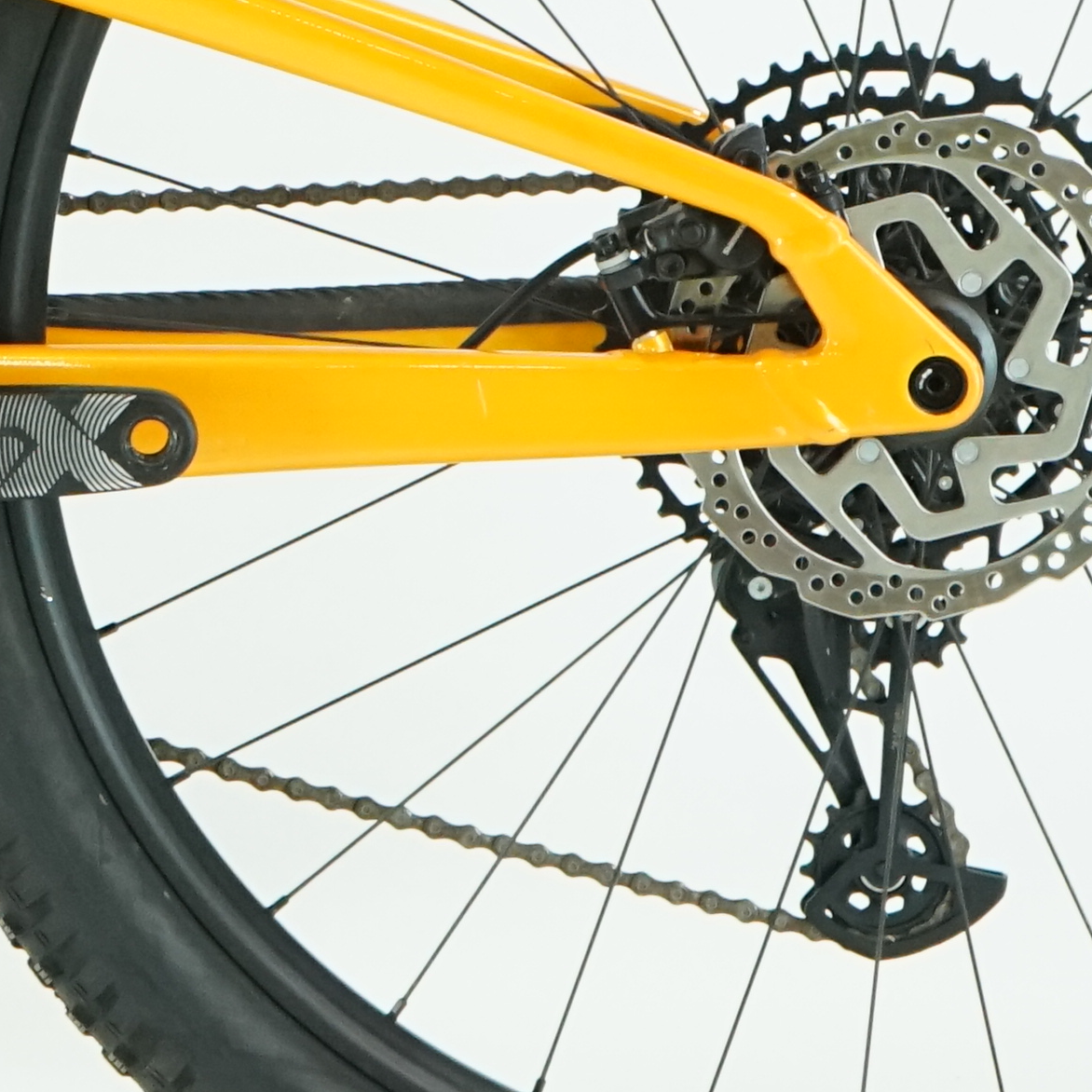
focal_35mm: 274
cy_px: -390
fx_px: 9779
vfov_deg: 6.3
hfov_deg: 6.3
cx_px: -785
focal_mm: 63
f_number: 6.3
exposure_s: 1/200
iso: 2500
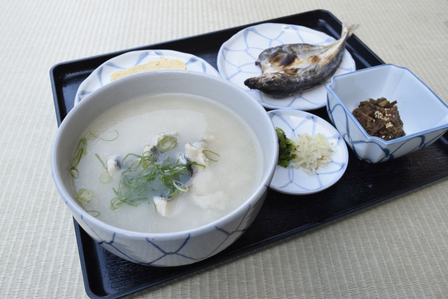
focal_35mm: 33
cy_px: 150
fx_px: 411
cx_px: 224
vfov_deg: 40.0
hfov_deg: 57.2
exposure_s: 1/320
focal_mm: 22
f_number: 9
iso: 1600
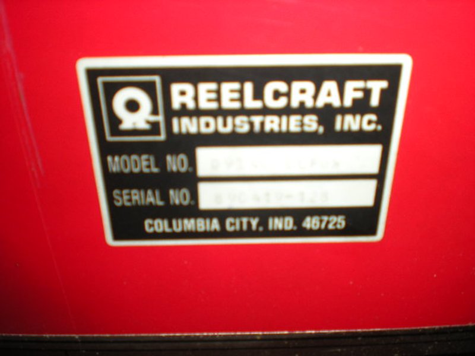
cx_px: 238
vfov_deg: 37.7
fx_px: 521
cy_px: 178
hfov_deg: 49.0
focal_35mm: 38
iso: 64
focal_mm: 6.3
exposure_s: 1/60
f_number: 3.1
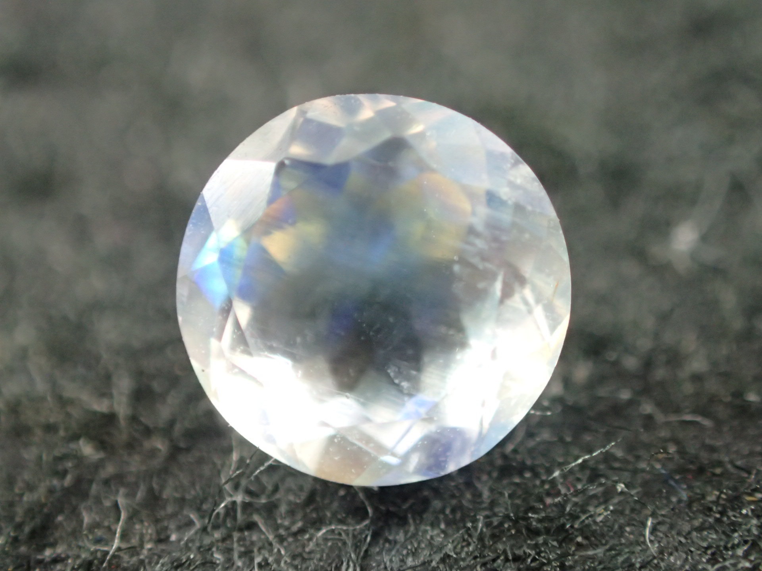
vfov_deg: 16.2
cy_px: 286
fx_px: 2003
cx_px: 381
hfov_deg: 21.5
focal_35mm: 91
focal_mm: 16.48
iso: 800
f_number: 4.7
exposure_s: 1/100
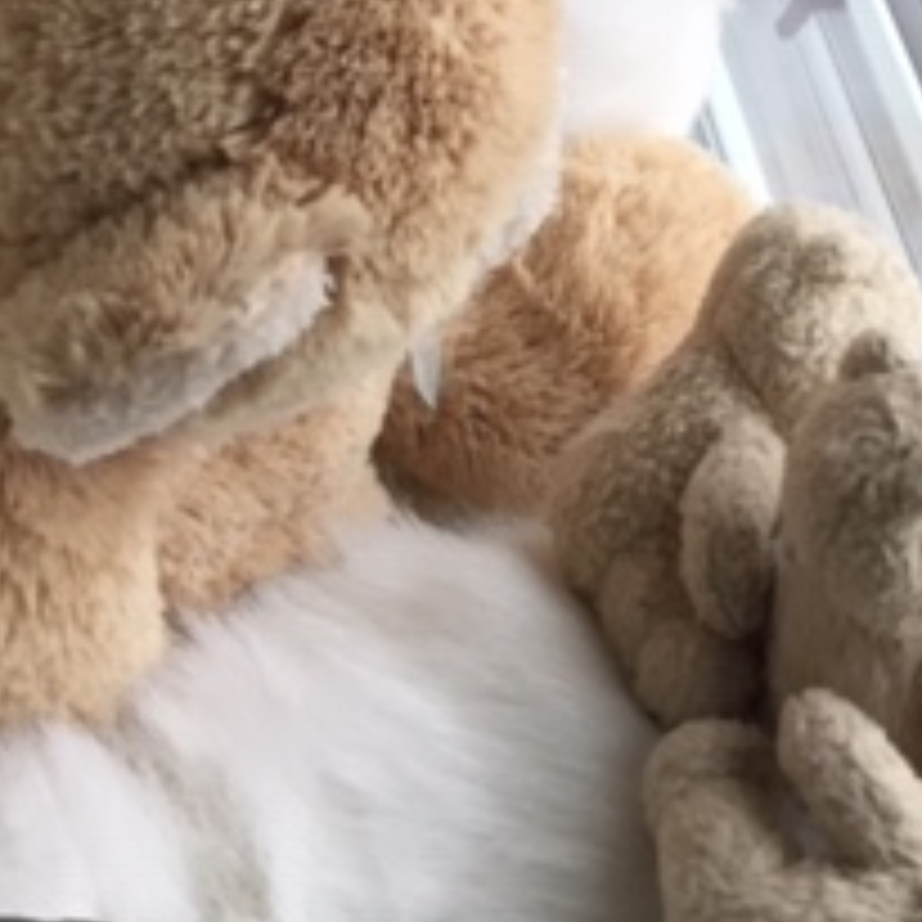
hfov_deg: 21.6
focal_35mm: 80
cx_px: 630
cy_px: -400
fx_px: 2411
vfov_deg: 19.3
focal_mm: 4.15
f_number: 2.2
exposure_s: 1/40
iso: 40
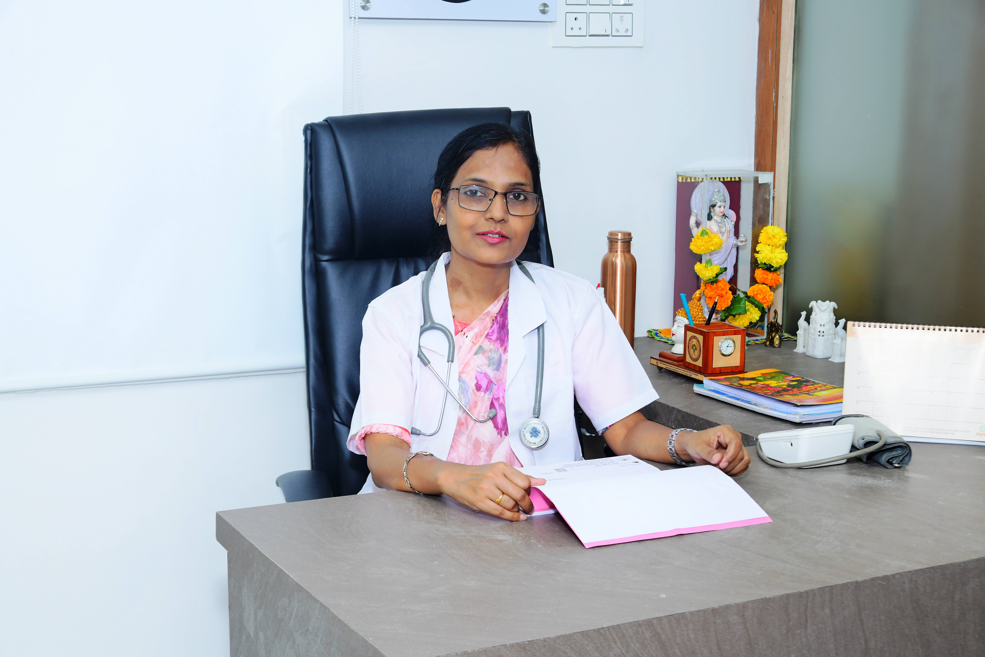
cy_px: 328
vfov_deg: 24.6
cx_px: 492
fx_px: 1505
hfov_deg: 36.2
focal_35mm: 55
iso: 1250
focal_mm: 55
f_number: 8
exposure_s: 1/125
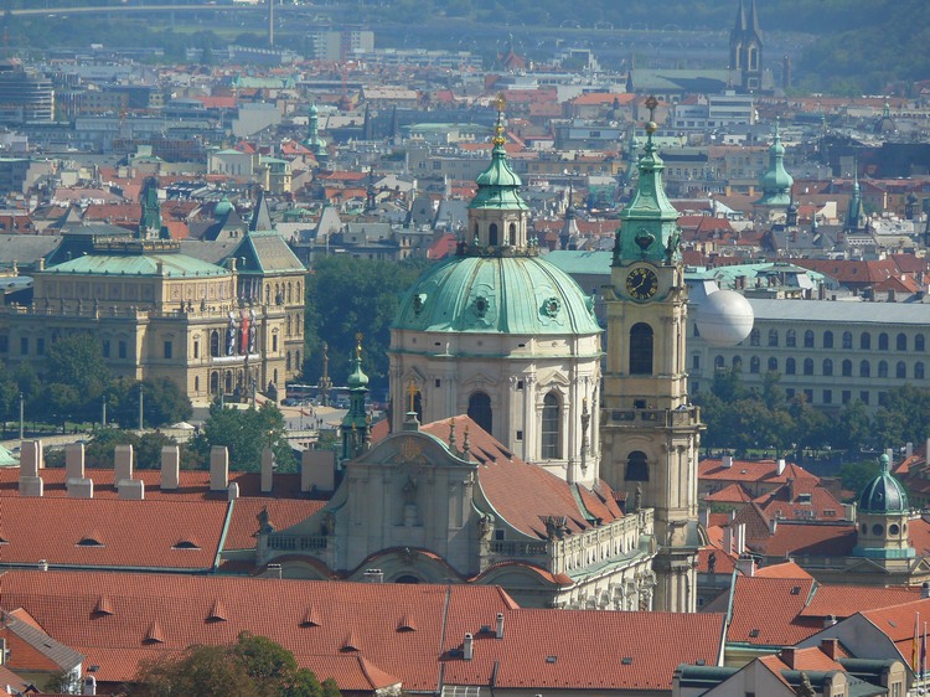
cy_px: 348
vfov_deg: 4.2
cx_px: 465
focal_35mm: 353
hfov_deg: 5.6
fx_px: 9481
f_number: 5
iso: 100
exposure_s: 1/200
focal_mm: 74.6
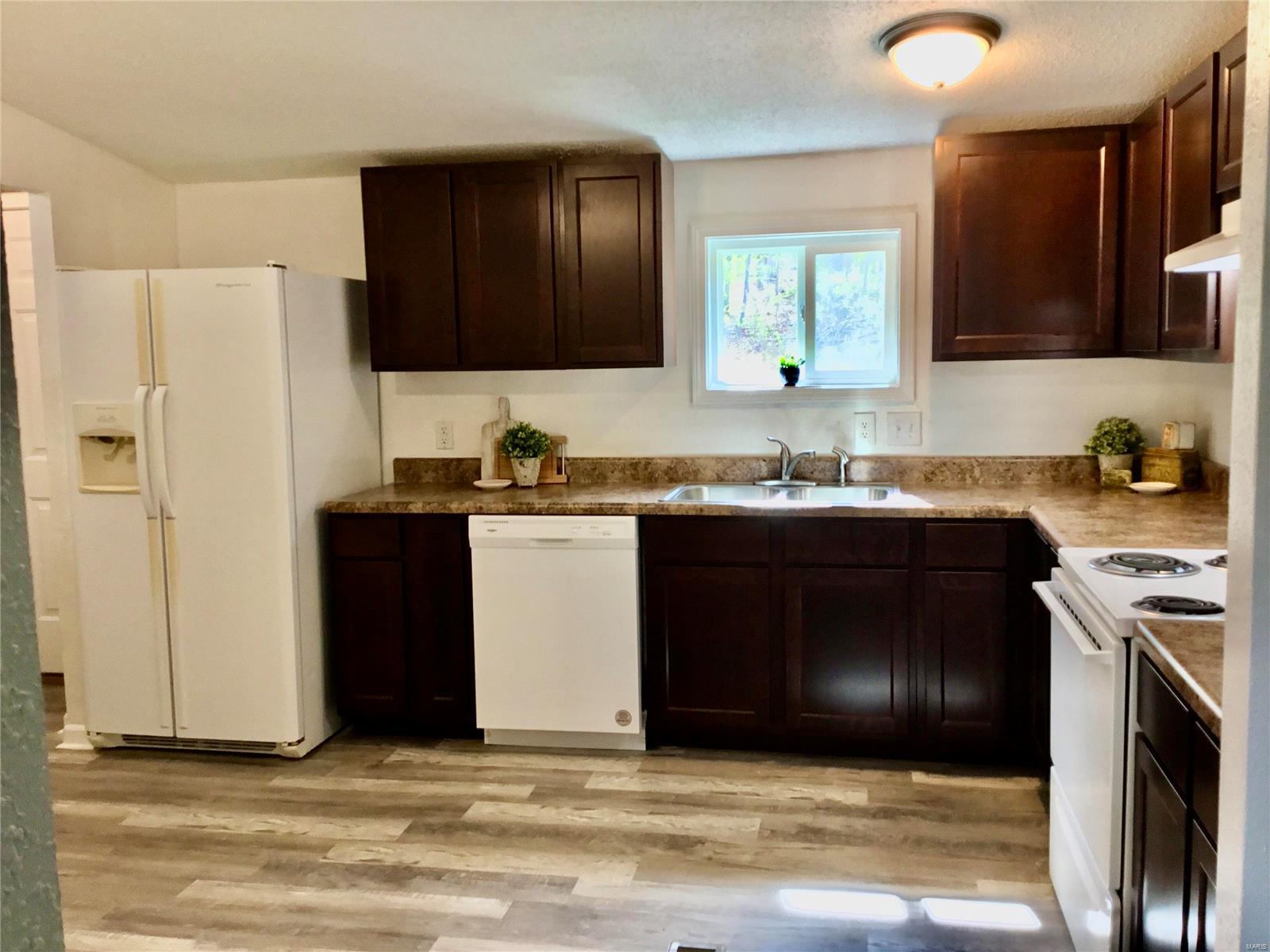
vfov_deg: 45.4
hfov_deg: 58.4
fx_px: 1137
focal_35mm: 31
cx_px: 635
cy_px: 476
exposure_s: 1/30
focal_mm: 3.3
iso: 64
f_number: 2.4
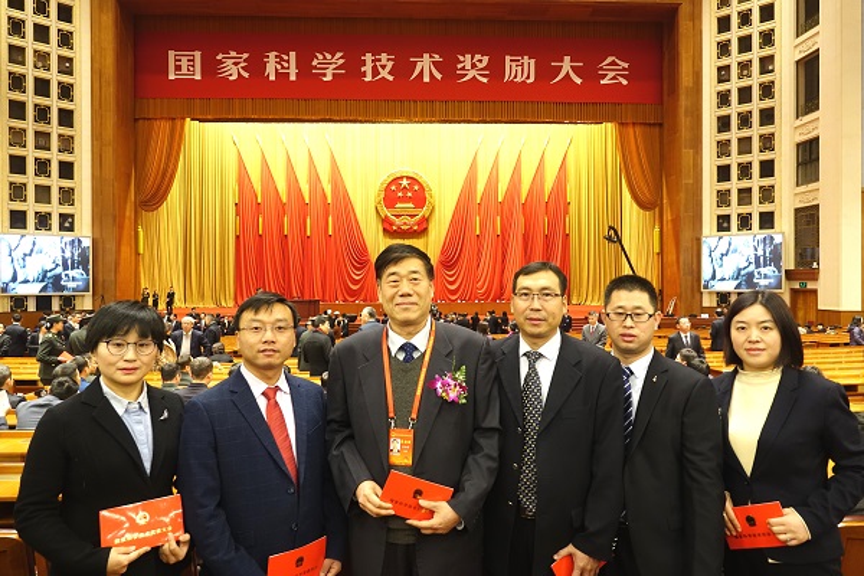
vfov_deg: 53.1
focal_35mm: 24
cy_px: 288
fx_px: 576
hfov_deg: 73.7
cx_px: 432
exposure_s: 1/30
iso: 640
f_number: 2.4
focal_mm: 8.8
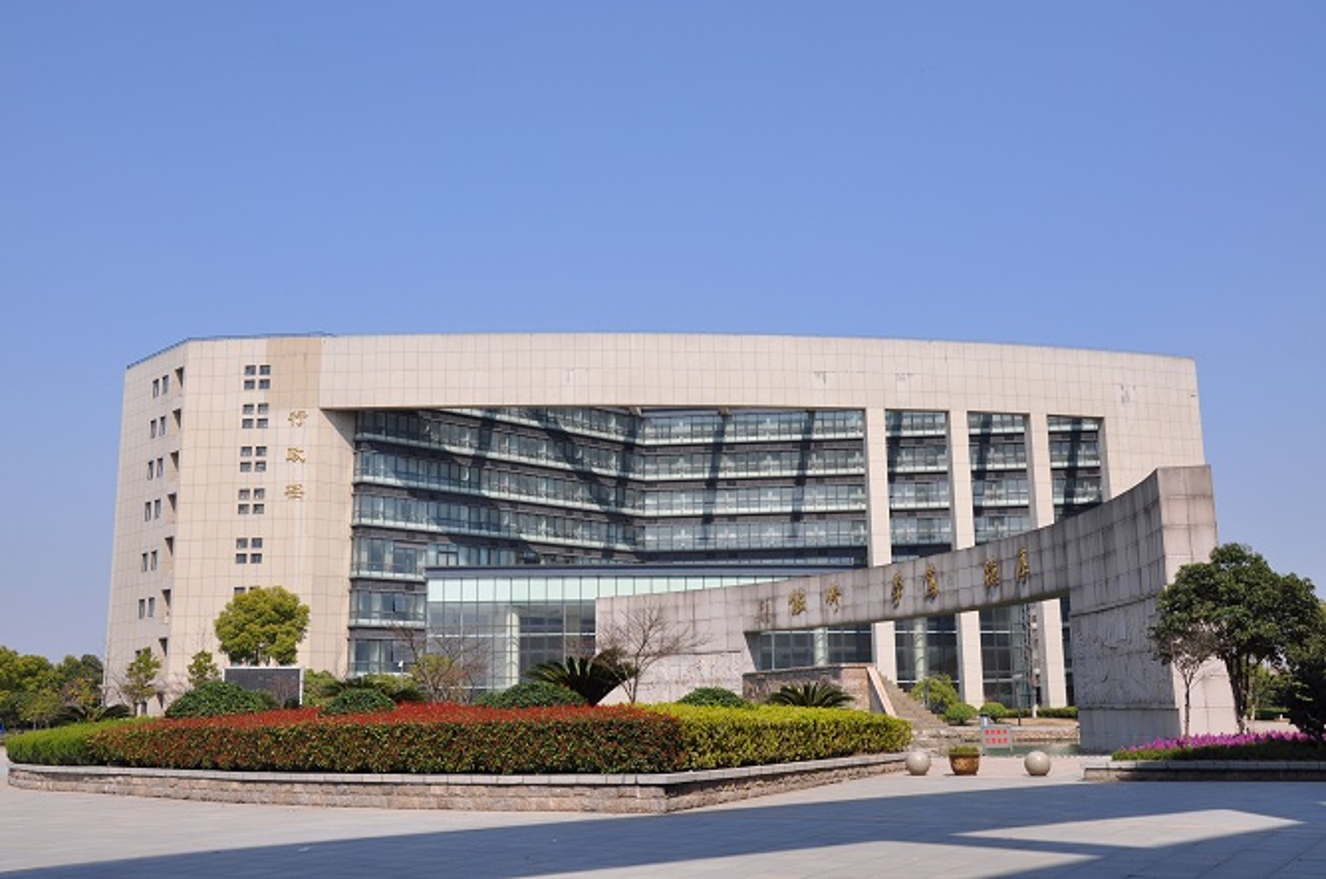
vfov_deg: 36.7
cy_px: 440
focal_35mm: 36
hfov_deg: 53.2
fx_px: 1324
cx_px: 663
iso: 250
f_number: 10
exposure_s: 1/400
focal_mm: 24
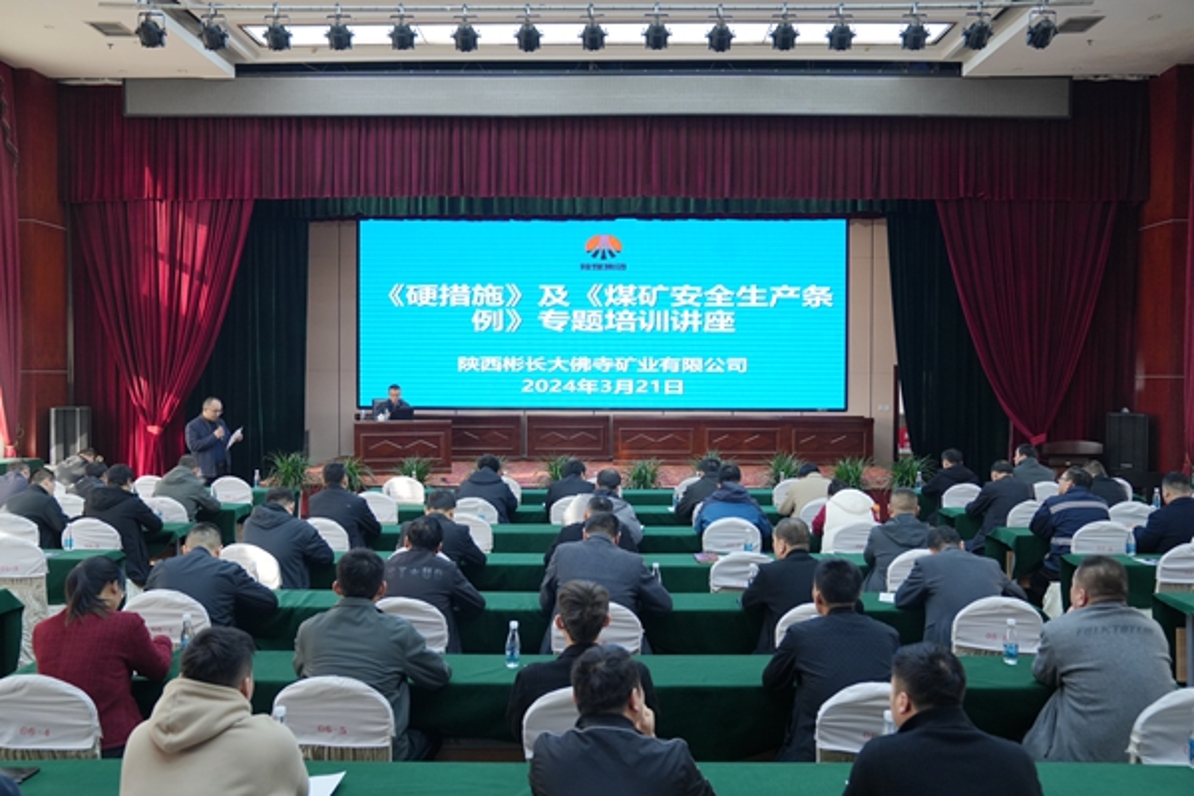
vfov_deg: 43.6
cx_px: 597
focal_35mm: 30
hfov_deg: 61.9
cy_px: 398
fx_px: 995
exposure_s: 1/160
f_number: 4
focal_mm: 30
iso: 1250
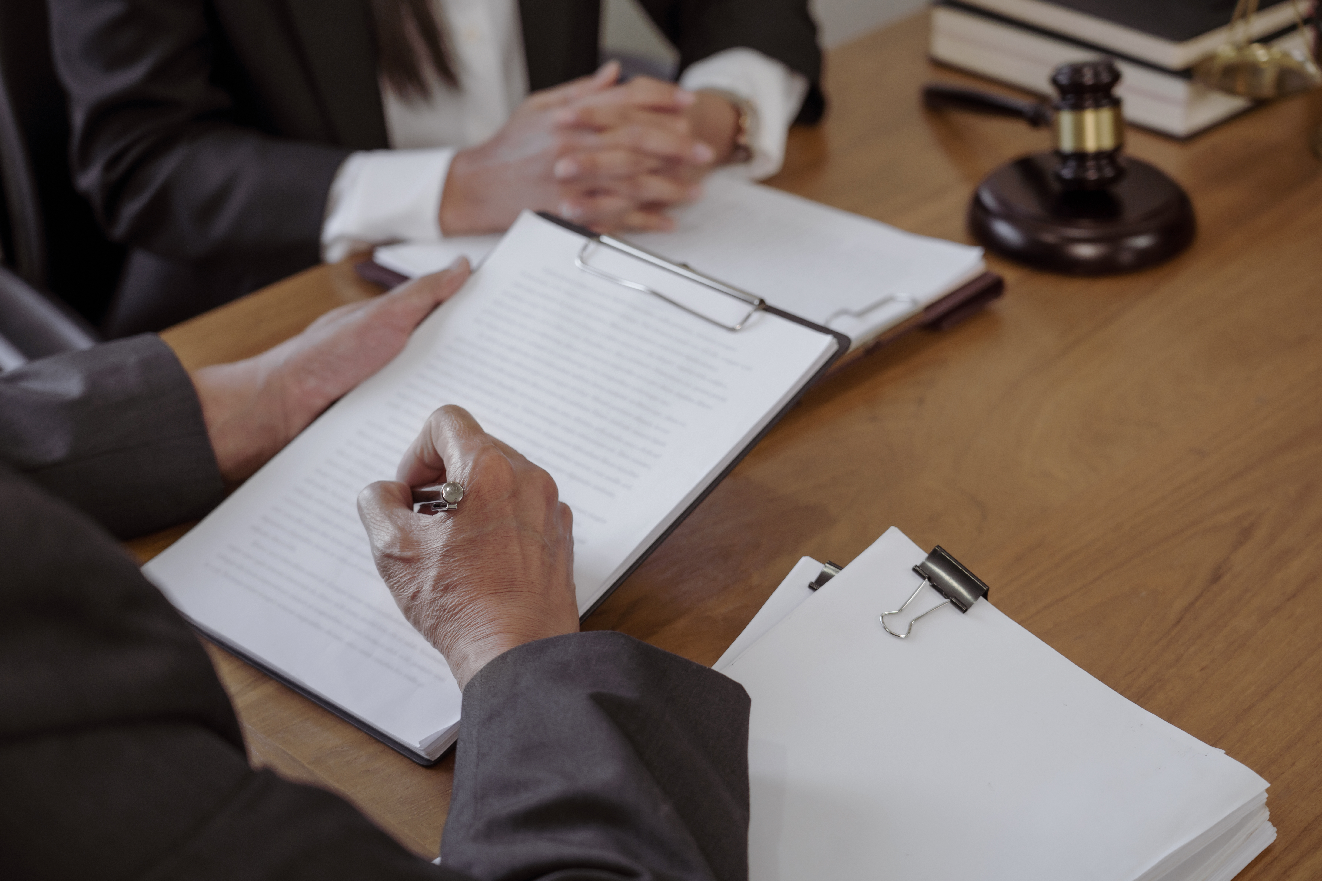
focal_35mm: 65
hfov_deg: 31.0
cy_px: 440
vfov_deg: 20.9
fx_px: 2387
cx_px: 661
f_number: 4
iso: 500
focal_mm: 65
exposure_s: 1/160
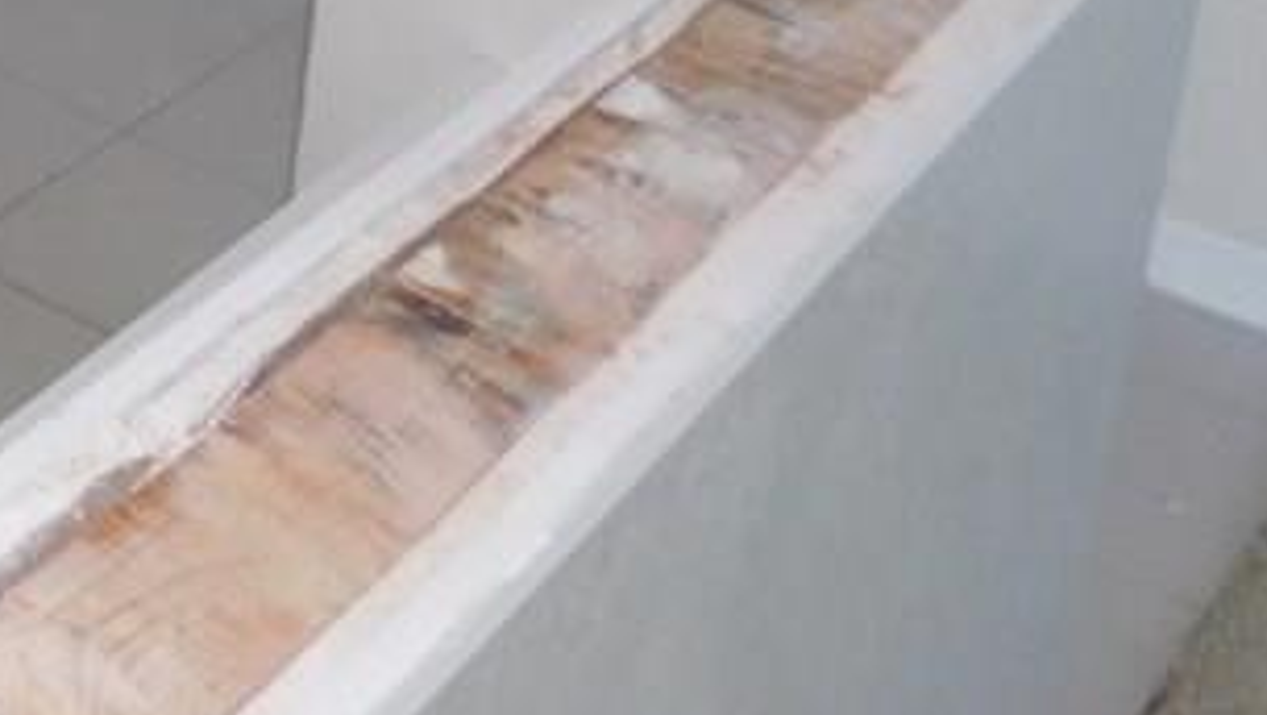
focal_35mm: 84
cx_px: -827
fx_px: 2824
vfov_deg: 12.8
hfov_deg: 20.2
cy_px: -644
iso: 200
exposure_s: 1/30
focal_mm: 4
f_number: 3
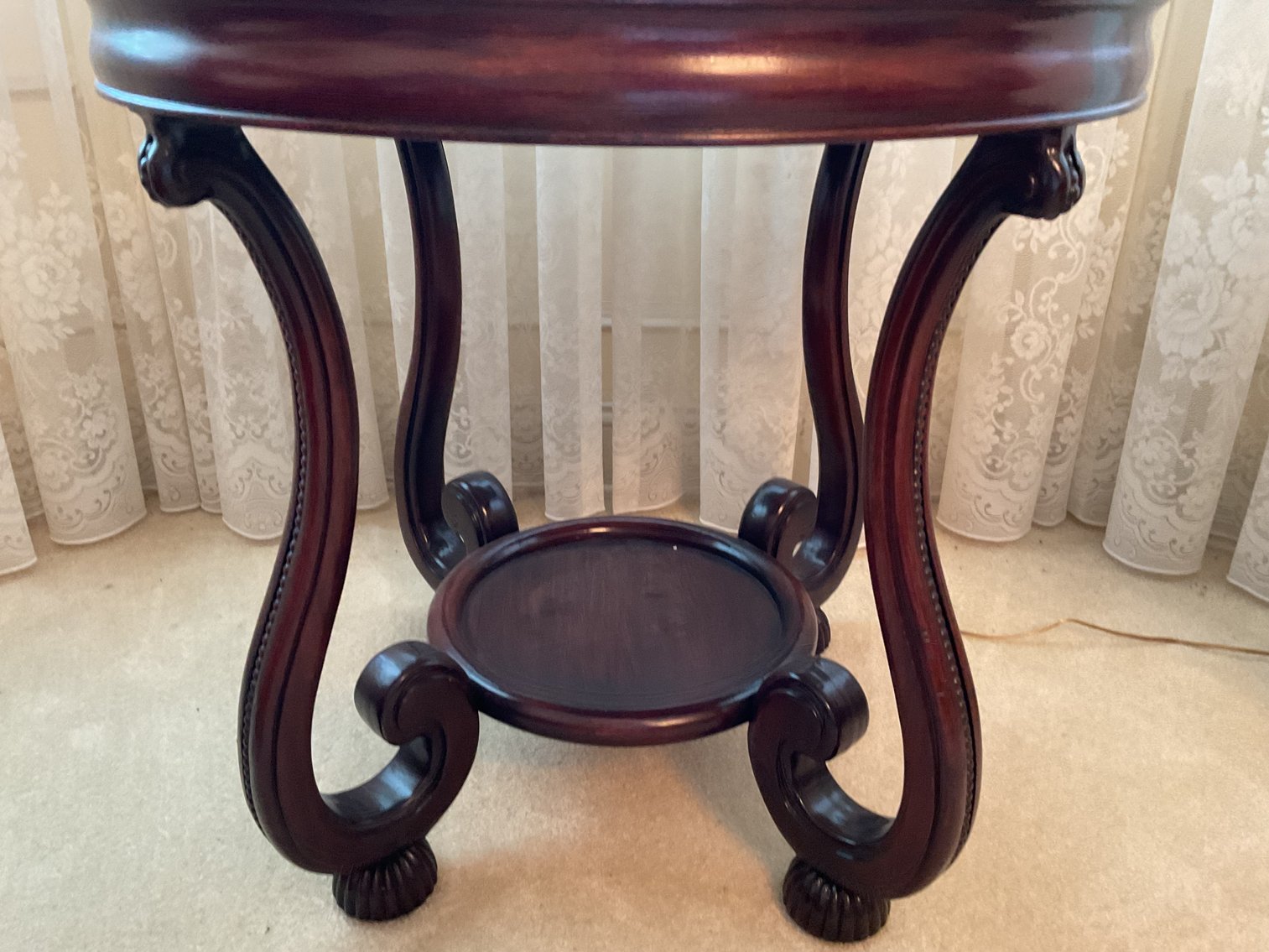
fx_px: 1063
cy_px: 476
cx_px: 634
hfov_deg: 61.7
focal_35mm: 29
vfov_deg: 48.2
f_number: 1.8
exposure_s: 1/40
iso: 250
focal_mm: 3
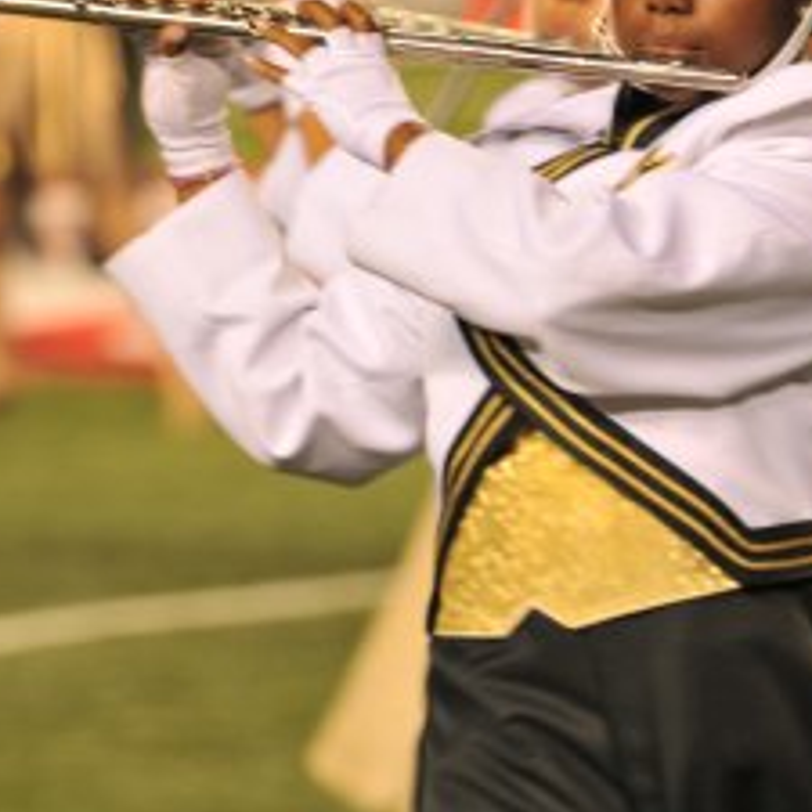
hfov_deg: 3.8
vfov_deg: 3.8
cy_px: 570
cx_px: 431
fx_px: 12158
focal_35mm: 458
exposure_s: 1/60
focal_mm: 135
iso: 220
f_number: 2.8
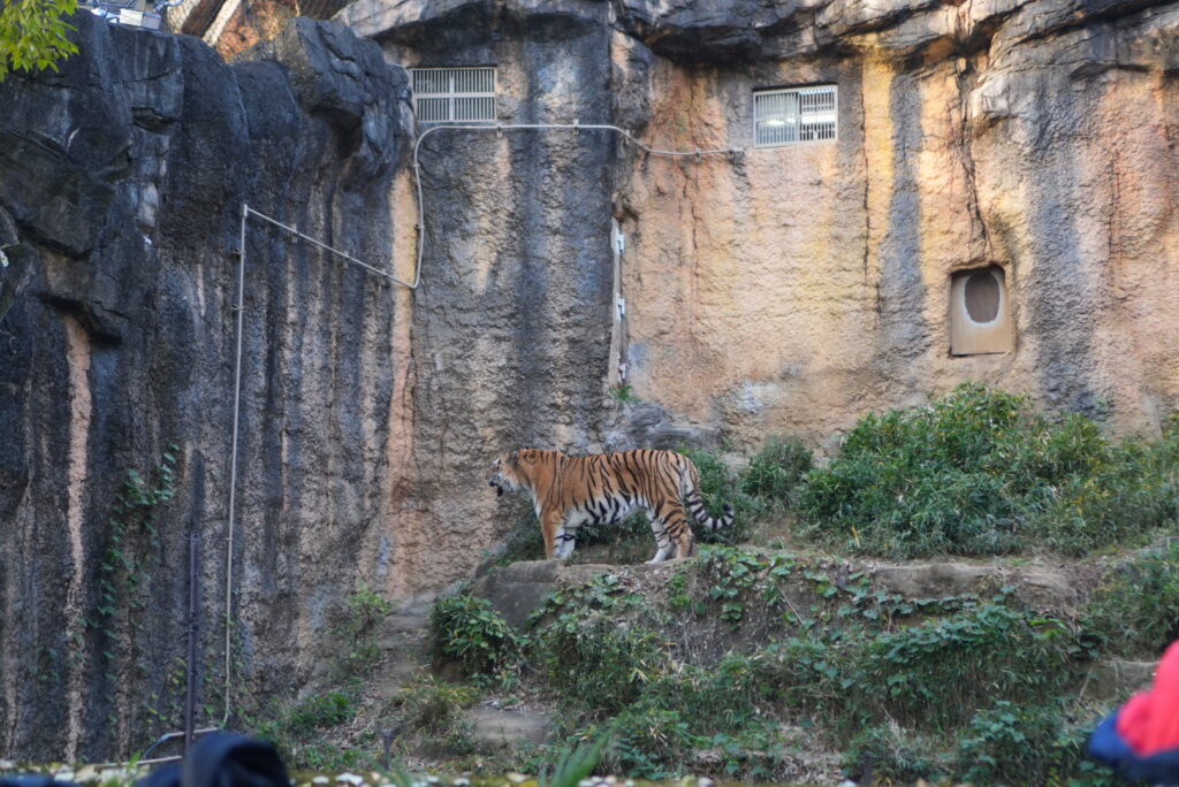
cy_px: 394
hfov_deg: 37.8
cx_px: 590
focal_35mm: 52
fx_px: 1720
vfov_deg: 25.8
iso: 200
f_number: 1.8
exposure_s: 1/250
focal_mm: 35
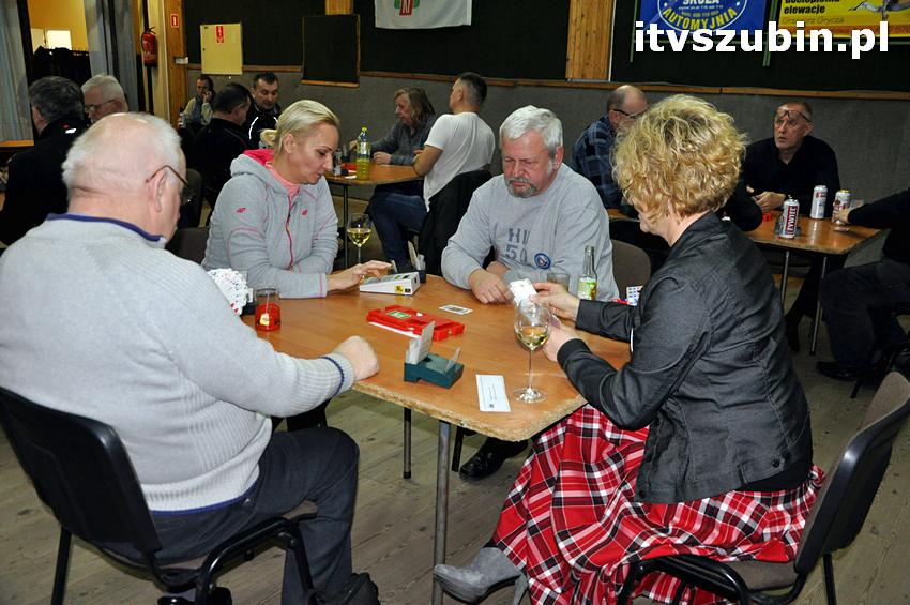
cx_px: 455
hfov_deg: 57.3
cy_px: 302
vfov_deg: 39.9
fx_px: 833
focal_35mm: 33
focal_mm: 22
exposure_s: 1/60
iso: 1250
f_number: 4.5
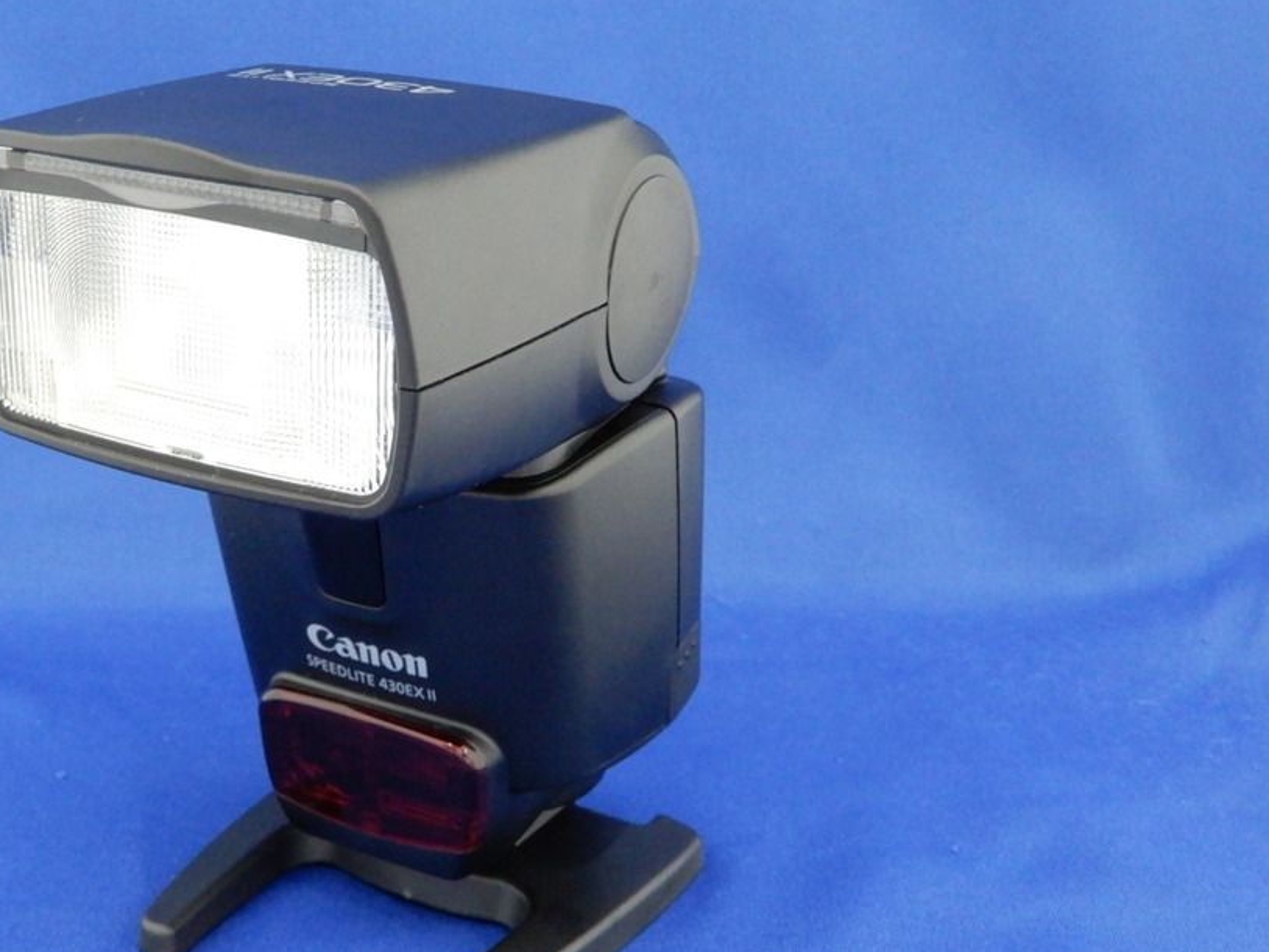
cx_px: 424
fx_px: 2054
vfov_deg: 26.1
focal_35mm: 56
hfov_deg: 34.0
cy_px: 548
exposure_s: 1/30
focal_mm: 6.8
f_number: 4
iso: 800
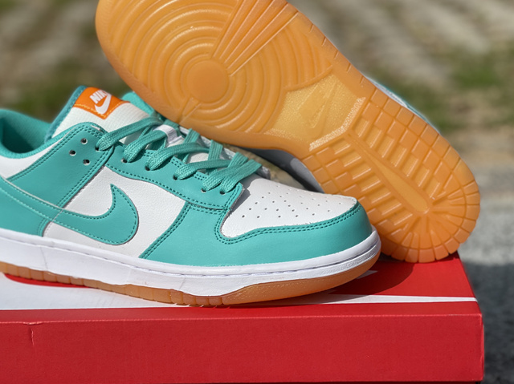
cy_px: 171
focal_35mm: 74
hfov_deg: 26.3
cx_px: 219
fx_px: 1098
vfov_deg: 19.9
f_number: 2.2
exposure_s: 1/4785
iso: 32
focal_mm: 7.5
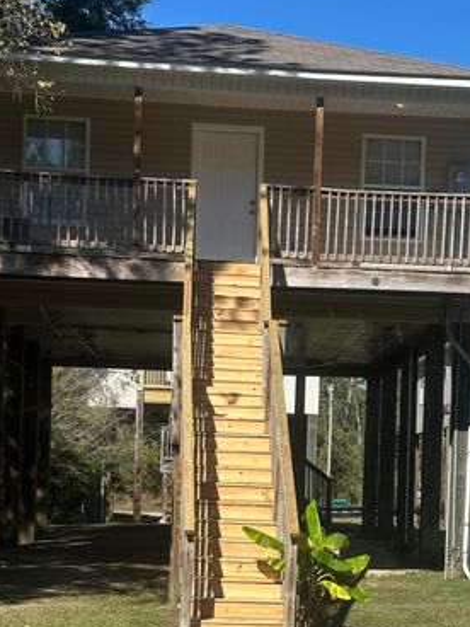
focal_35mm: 87
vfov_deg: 22.3
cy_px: 468
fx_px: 1575
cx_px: 341
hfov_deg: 16.9
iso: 64
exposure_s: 1/4367
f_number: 1.78
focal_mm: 6.86
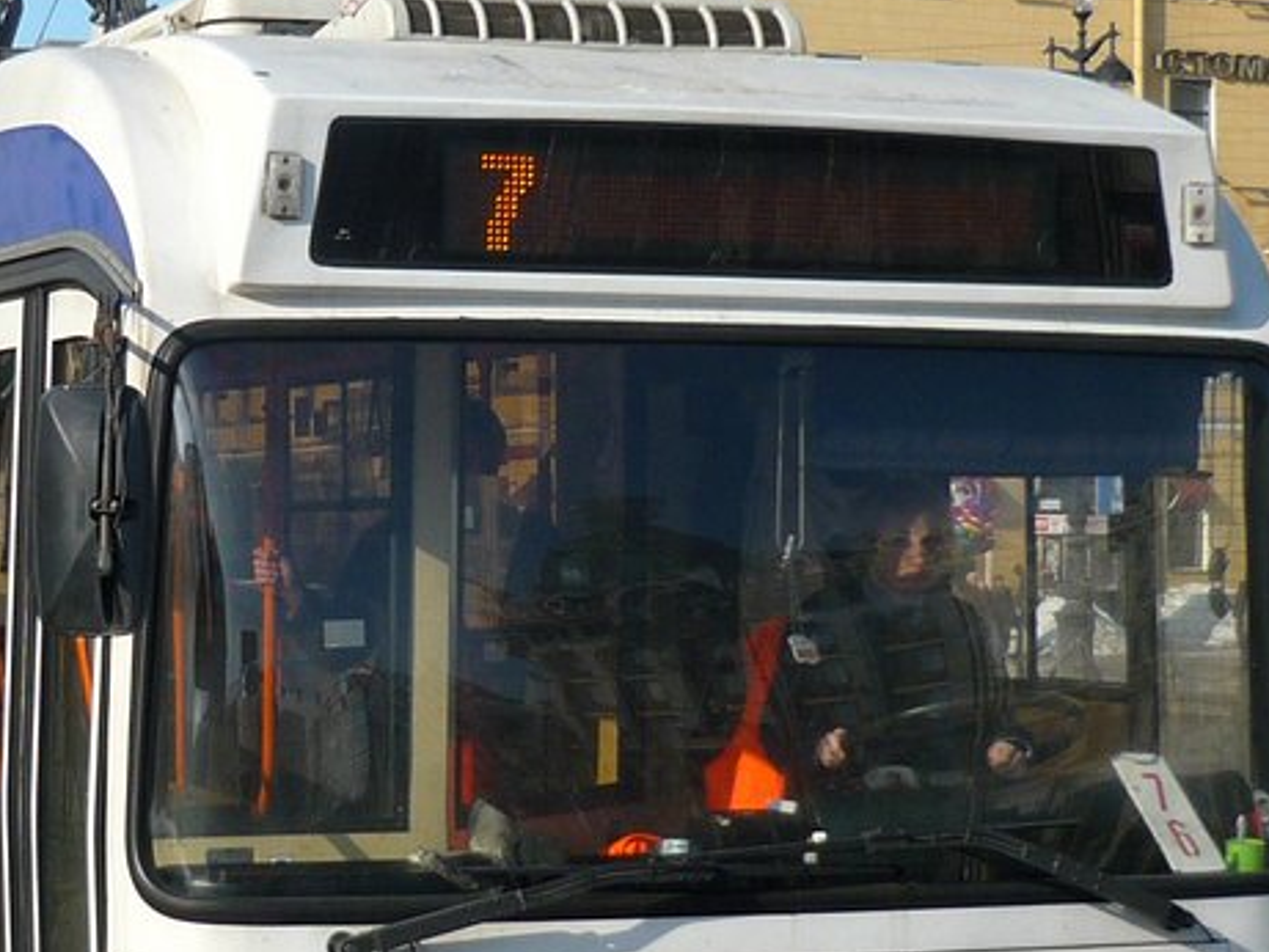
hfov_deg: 24.3
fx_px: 2934
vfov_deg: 18.4
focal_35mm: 80
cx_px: 438
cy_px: 528
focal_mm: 6
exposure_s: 1/200
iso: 100
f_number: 8
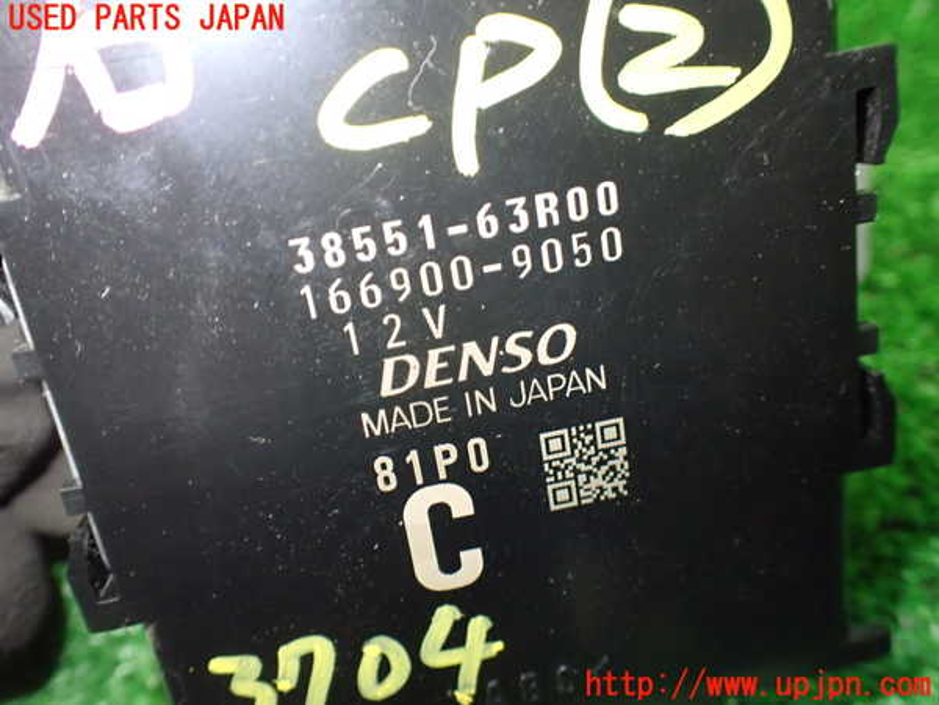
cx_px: 470
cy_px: 352
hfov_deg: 60.0
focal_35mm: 30
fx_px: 814
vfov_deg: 46.8
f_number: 2.3
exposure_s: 1/80
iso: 800
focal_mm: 5.4
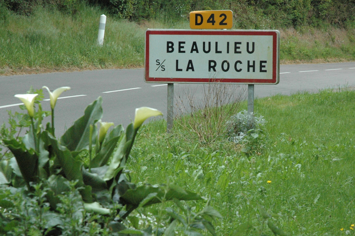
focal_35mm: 105
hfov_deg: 19.5
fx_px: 1035
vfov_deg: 13.0
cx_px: 178
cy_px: 118
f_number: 8
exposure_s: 1/250
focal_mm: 70
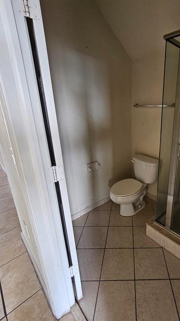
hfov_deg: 63.4
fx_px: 136
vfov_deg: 99.3
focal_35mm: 16
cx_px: 133
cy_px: 153
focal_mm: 2.2
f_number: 2.2
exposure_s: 1/77
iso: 200
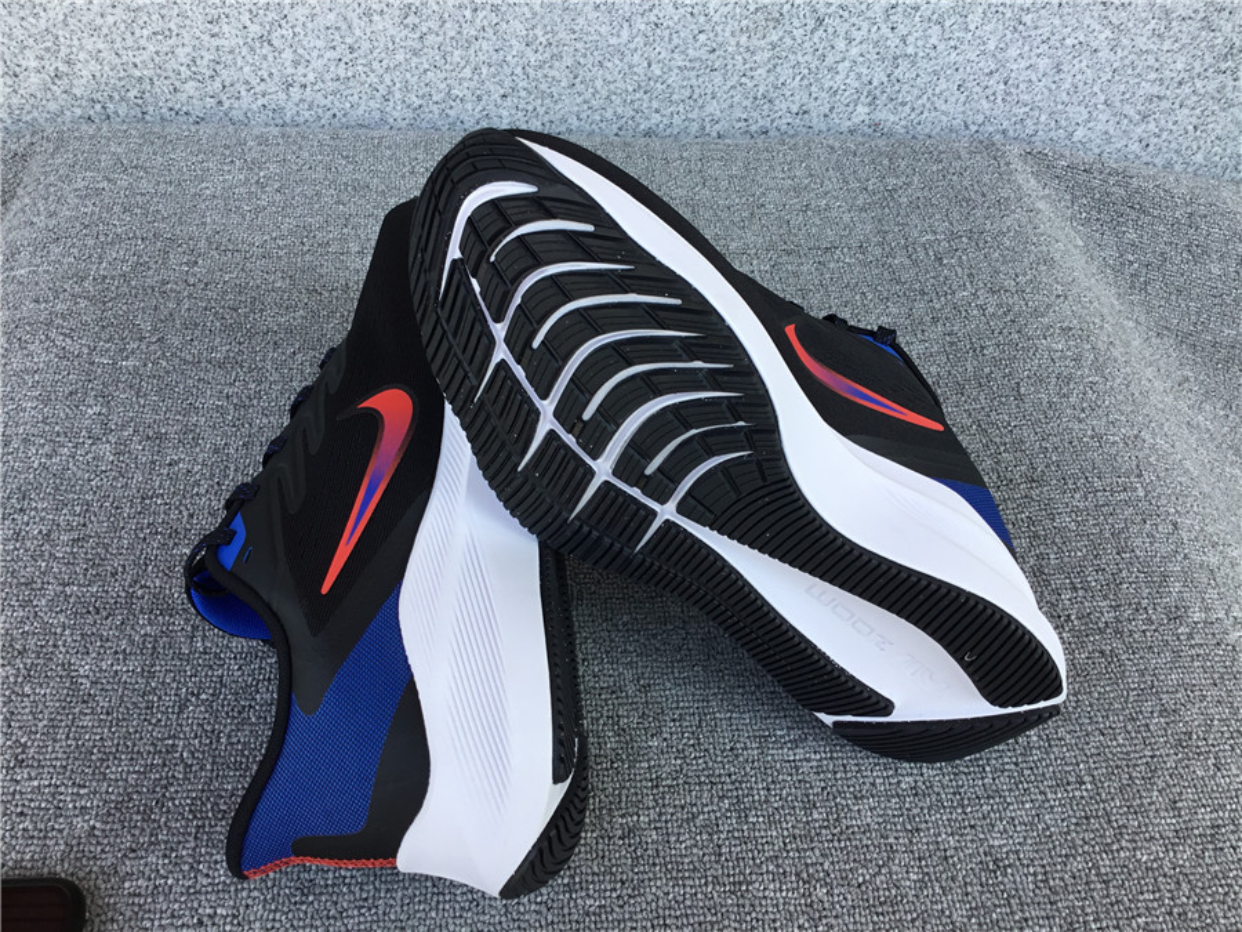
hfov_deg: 58.4
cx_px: 621
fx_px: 1112
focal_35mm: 31
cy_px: 466
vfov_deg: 45.4
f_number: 2.4
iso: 25
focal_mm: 3.3
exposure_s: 1/129
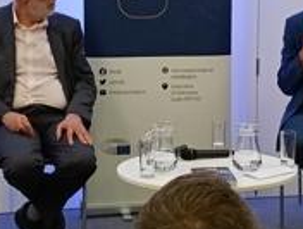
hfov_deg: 19.7
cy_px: 67
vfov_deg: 15.0
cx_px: 201
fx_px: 869
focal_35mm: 99
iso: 320
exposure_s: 1/33.3
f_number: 1.8
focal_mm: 3.98
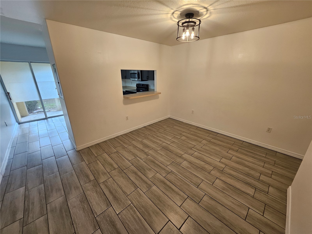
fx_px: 117
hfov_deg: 106.2
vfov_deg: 89.9
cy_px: 117
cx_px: 156
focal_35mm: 13
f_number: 2.2
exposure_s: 1/60
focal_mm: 1.7
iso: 100
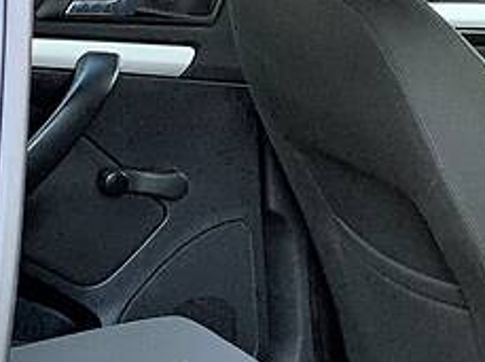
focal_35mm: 182
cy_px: 394
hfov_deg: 10.7
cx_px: 614
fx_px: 2546
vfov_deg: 8.1
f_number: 2.4
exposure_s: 1/60
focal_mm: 6
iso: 250
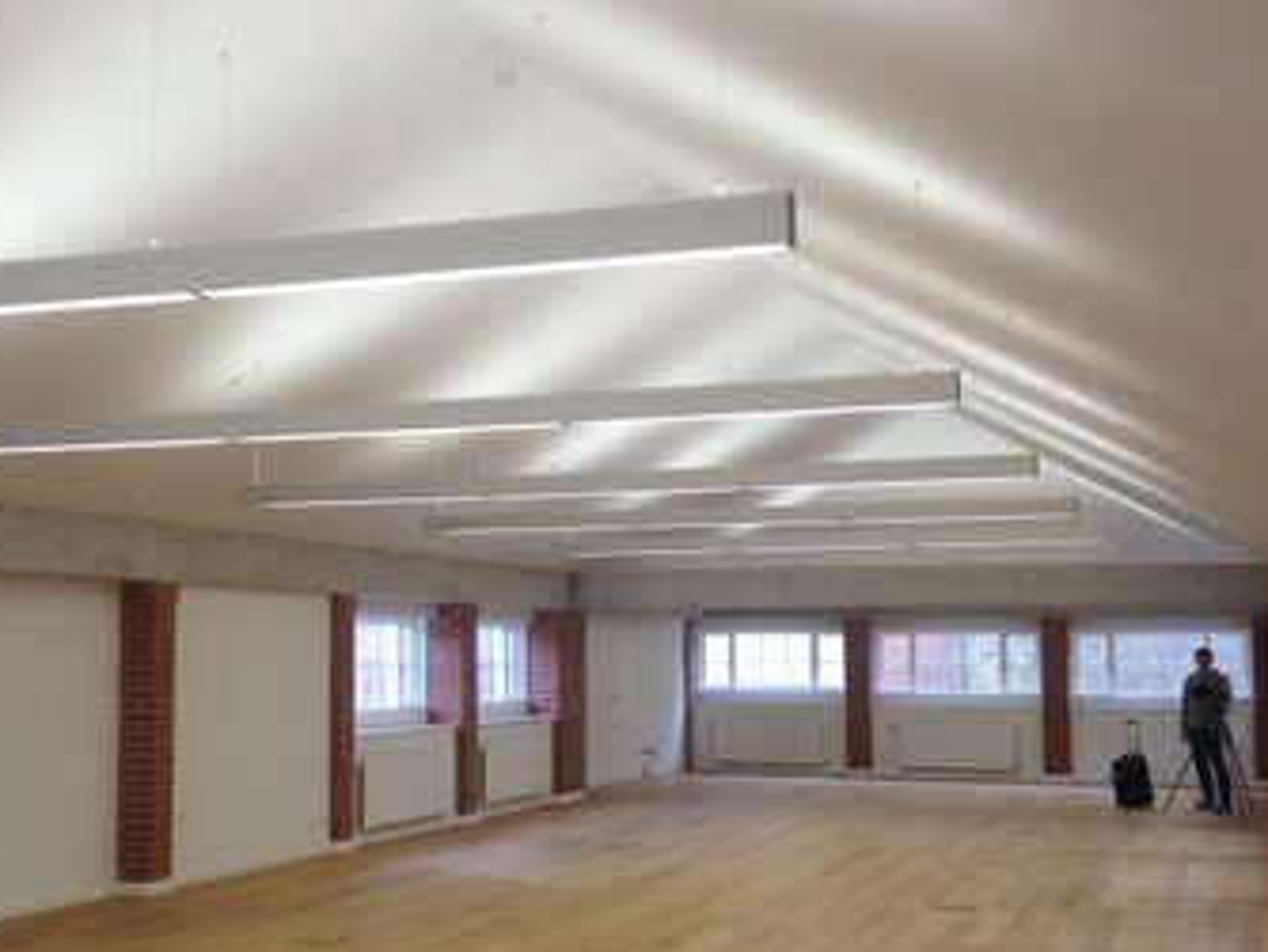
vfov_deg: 26.1
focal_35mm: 56
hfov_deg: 34.1
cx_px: 442
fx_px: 2053
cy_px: 514
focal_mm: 4.28
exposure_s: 1/120
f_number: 2.4
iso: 64
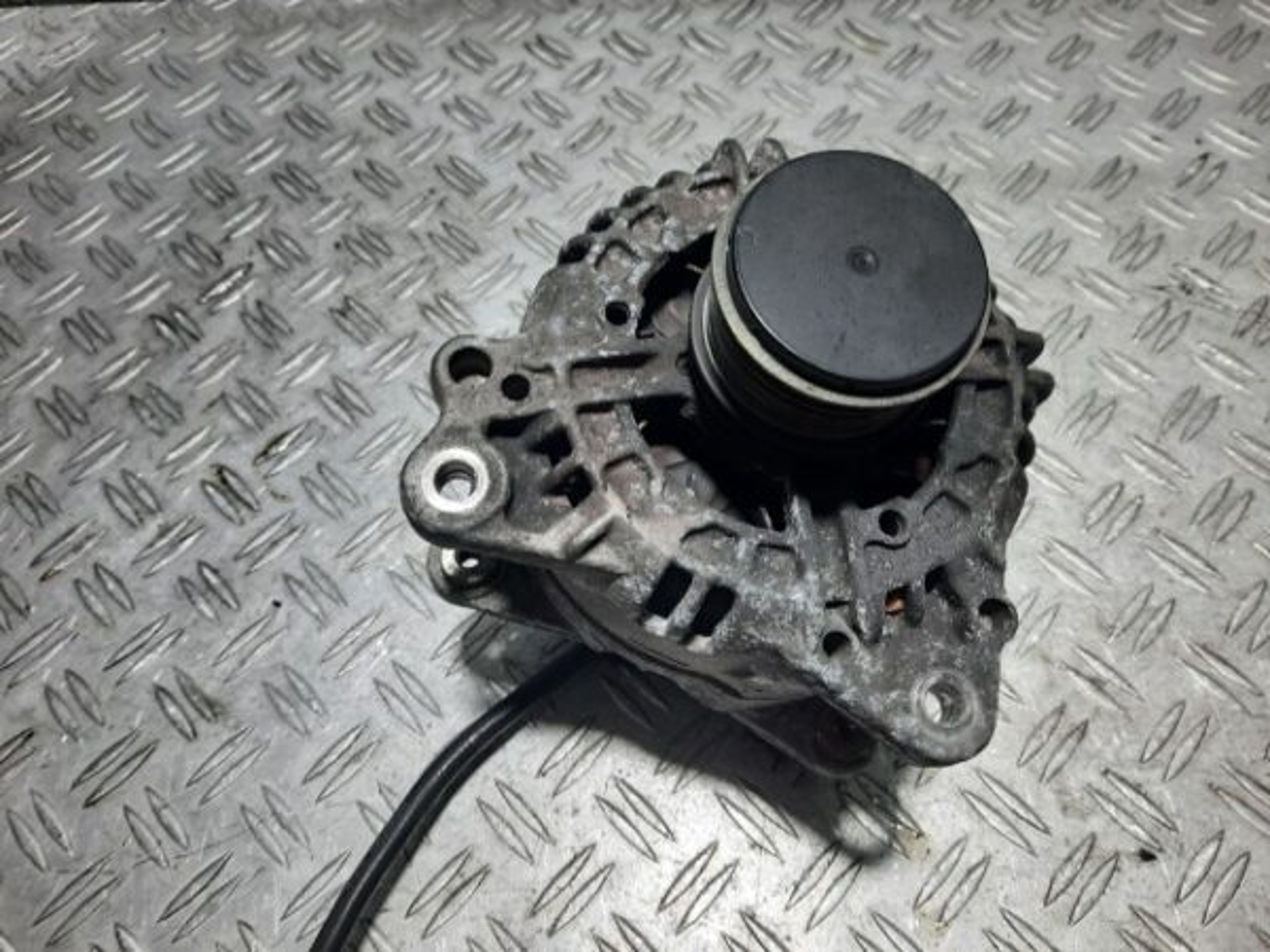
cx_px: 635
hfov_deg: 69.4
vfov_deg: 54.9
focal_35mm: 25
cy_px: 476
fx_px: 917
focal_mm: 4.6
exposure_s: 1/50
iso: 50
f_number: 2
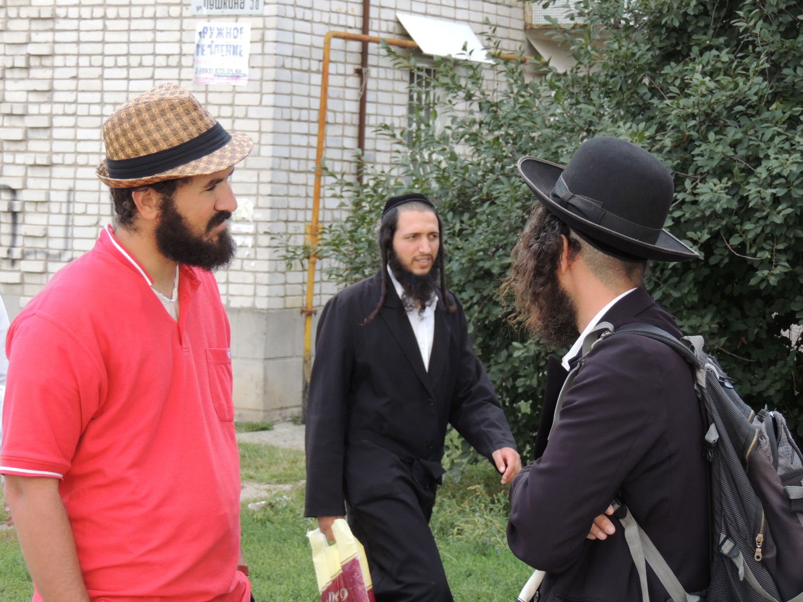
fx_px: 2320
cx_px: 402
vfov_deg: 14.8
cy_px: 301
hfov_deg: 19.6
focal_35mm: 100
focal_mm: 17.8
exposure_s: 1/400
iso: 250
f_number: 4.1
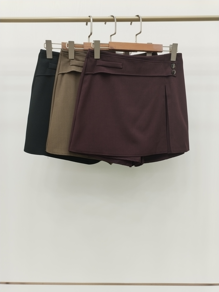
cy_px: 146
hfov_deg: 48.2
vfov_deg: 61.7
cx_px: 110
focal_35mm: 29
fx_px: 245
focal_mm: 4.75
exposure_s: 1/60
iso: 194
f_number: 1.8
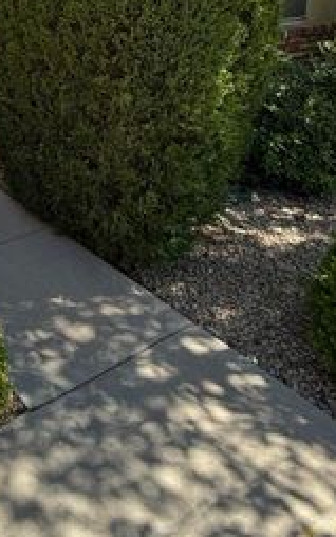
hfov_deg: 28.4
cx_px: -72
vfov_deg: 45.0
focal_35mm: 39
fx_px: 571
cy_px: 39
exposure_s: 1/607
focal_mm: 2.22
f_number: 2.2
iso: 64
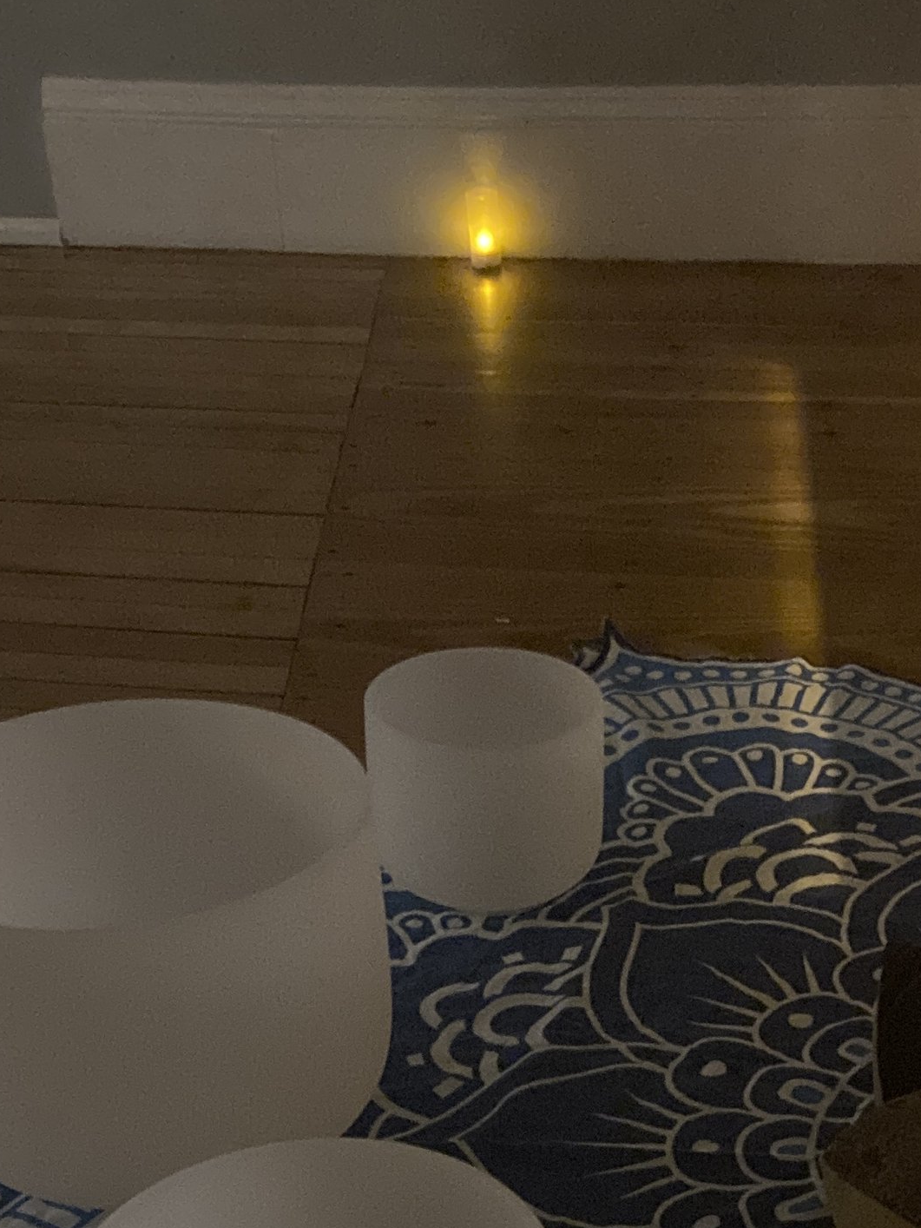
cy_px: 1254
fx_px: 2341
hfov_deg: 22.2
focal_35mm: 66
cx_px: 629
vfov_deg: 27.5
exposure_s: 1/15
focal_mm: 3.99
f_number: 1.8
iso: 1600
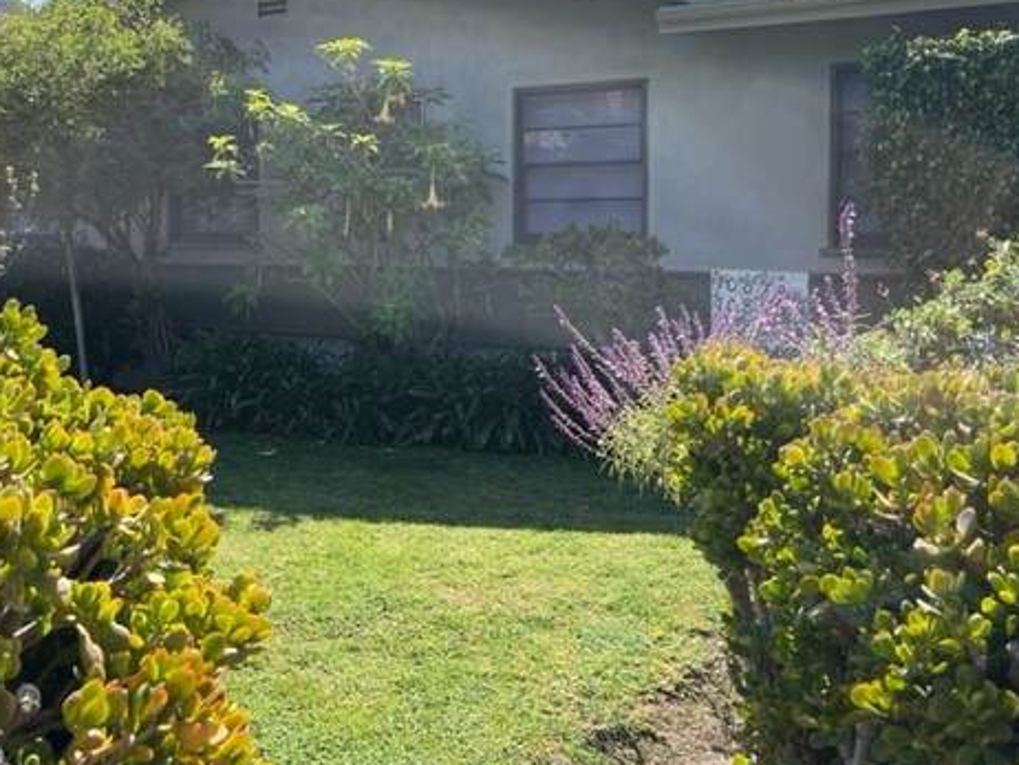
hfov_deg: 51.2
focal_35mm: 36
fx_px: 1060
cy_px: 249
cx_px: 448
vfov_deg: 39.2
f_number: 1.6
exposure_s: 1/2632
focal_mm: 5.1
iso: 50
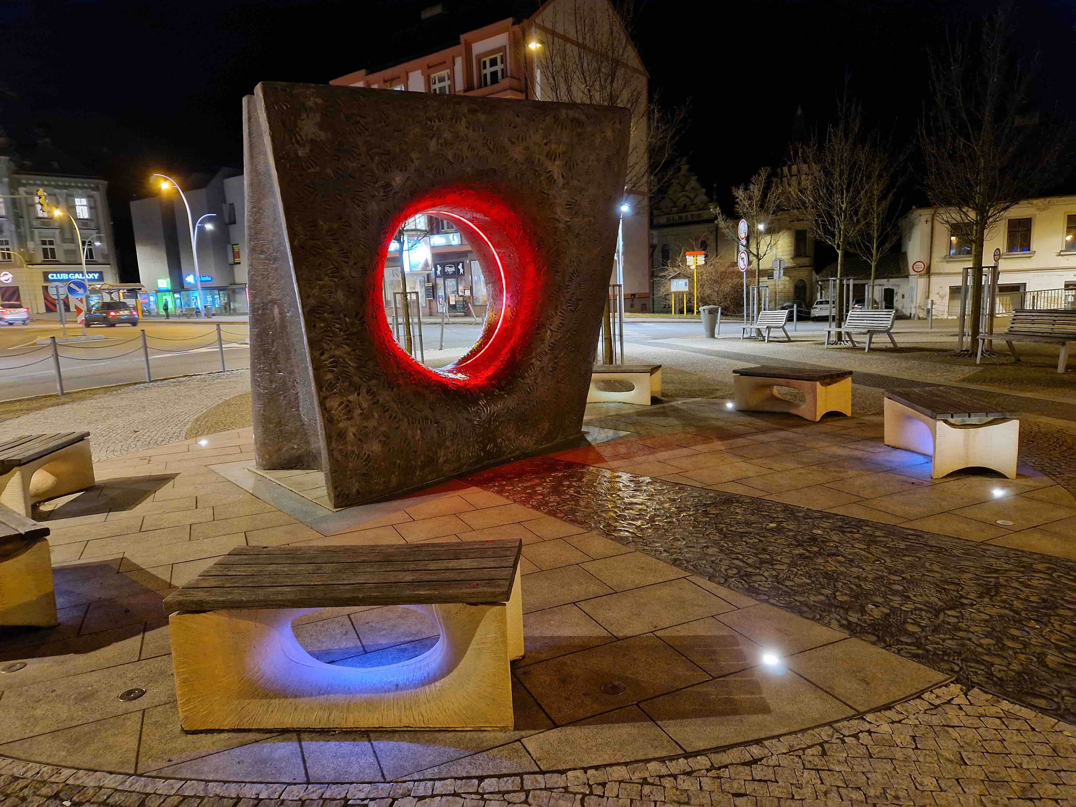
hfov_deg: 73.9
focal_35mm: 23
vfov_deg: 58.9
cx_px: 538
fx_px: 715
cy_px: 404
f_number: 1.8
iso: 640
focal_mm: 5.4
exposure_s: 1/25
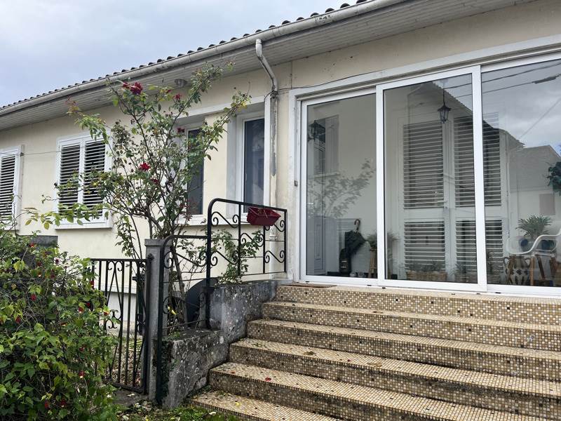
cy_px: 210
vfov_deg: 53.1
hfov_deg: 67.3
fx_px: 421
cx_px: 280
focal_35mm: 26
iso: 50
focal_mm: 5.1
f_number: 1.6
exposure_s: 1/1389
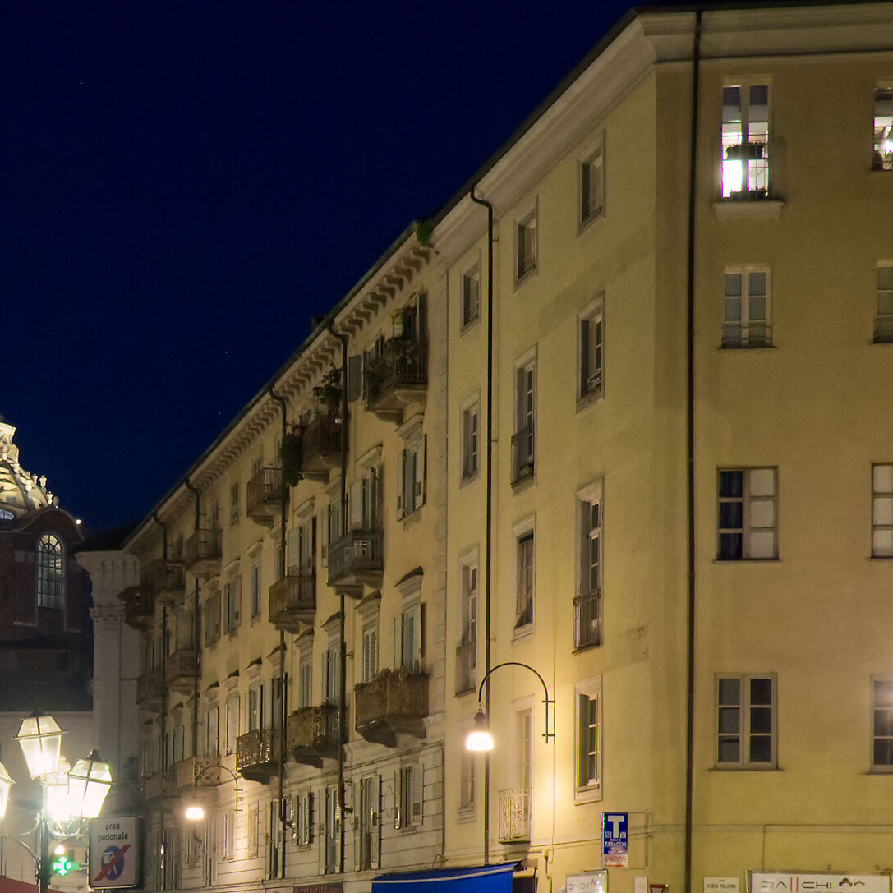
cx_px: 25
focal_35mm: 75
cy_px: 620
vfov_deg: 22.9
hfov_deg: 22.3
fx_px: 2189
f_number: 7.1
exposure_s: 1/8
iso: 6400
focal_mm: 26.9
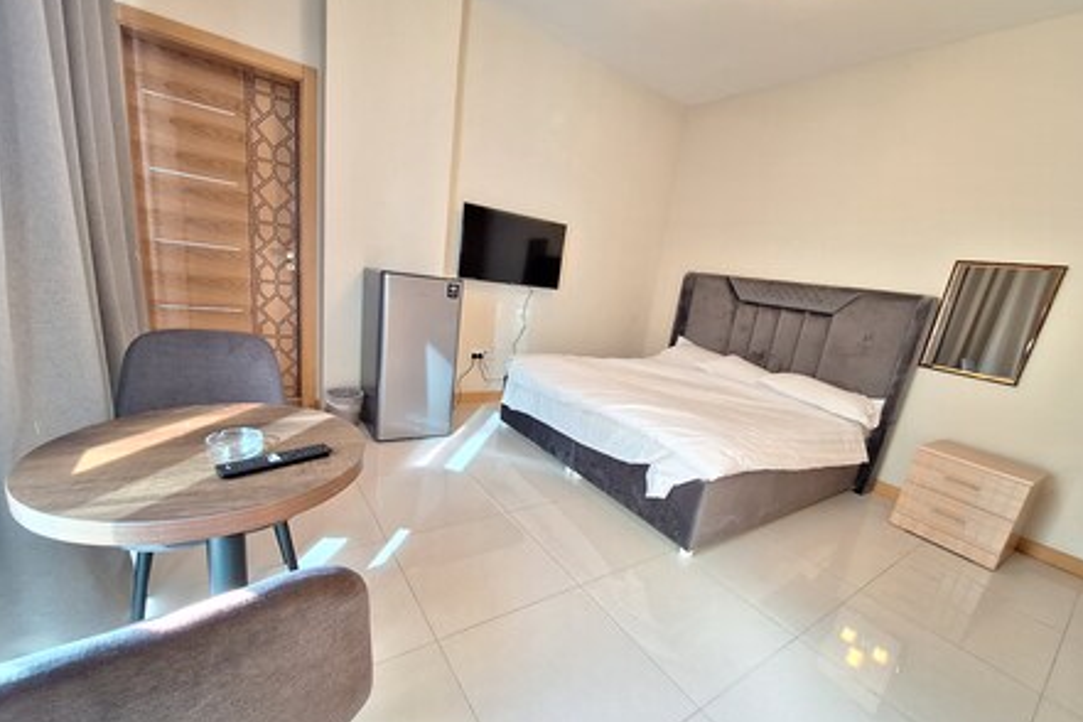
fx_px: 421
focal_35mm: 14
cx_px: 554
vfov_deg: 81.1
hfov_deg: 104.2
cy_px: 387
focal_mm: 1.74
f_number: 2.2
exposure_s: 1/40
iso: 200
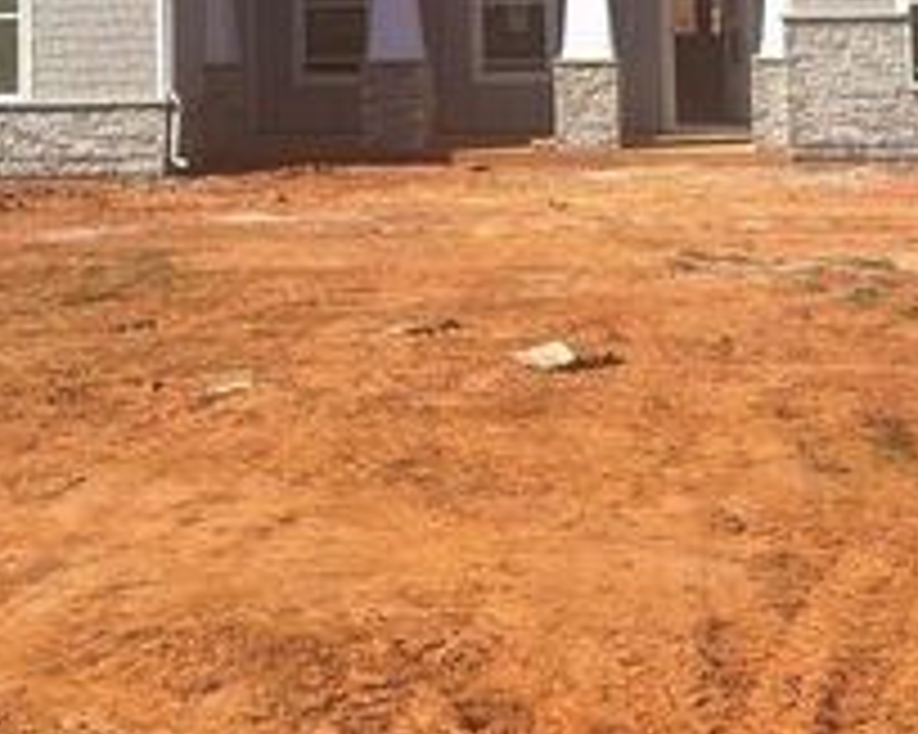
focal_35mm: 83
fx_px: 2254
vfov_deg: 17.7
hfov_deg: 23.0
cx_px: 432
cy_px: -128
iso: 50
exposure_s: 1/3534
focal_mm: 5.96
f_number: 1.6
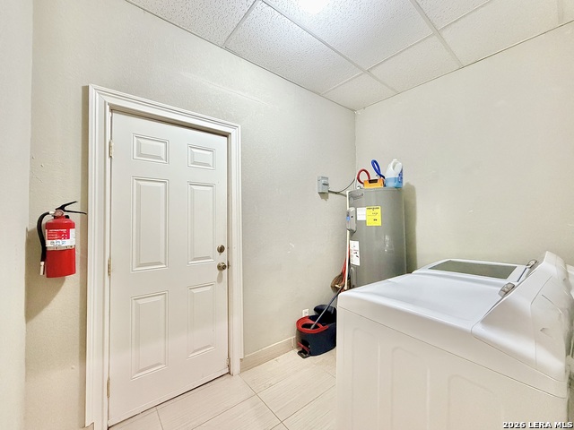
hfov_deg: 102.1
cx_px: 287
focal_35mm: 14
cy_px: 215
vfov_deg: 85.7
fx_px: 232
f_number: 2.2
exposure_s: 1/60
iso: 640
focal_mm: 2.22
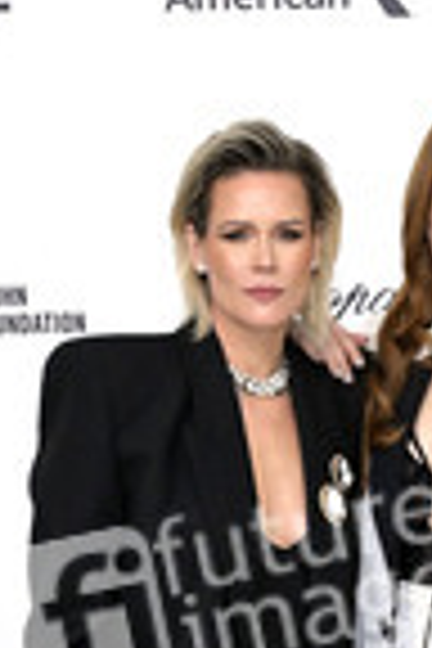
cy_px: 819
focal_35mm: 133
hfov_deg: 10.3
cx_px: 360
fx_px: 2394
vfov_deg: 14.8
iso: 2000
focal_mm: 48
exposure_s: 1/250
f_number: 5.6
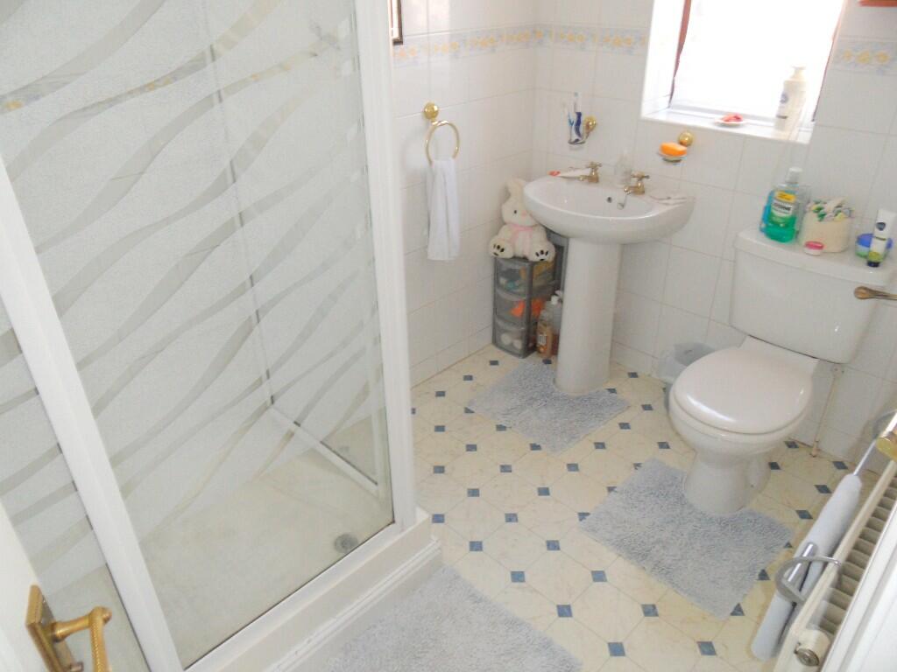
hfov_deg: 71.6
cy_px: 336
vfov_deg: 56.8
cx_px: 448
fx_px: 622
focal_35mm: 24
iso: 200
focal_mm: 3.9
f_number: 3.2
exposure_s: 1/30
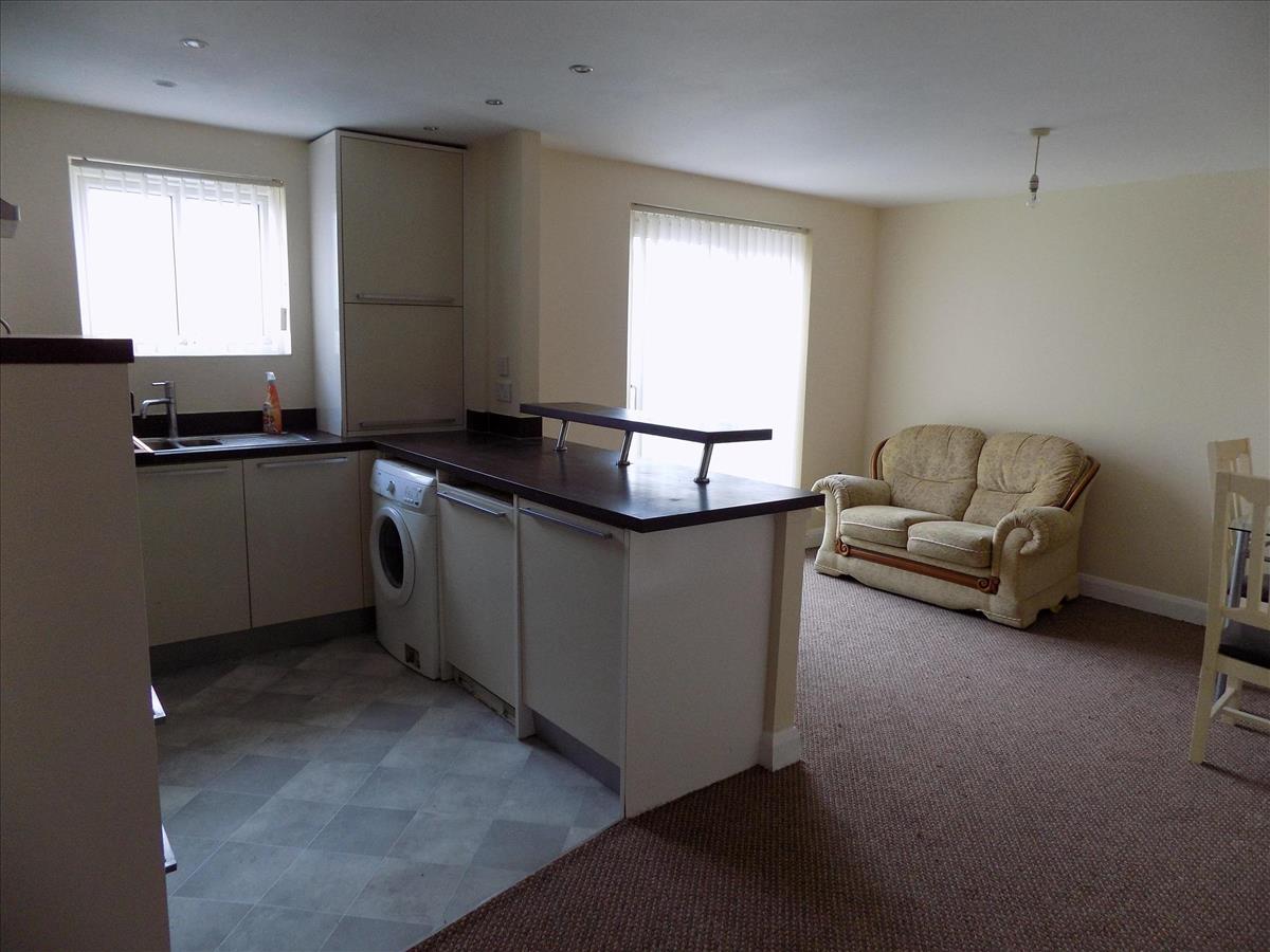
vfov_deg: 58.9
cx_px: 635
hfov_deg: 73.9
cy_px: 476
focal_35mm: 23
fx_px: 844
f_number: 3.1
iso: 140
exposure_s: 1/30
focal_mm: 4
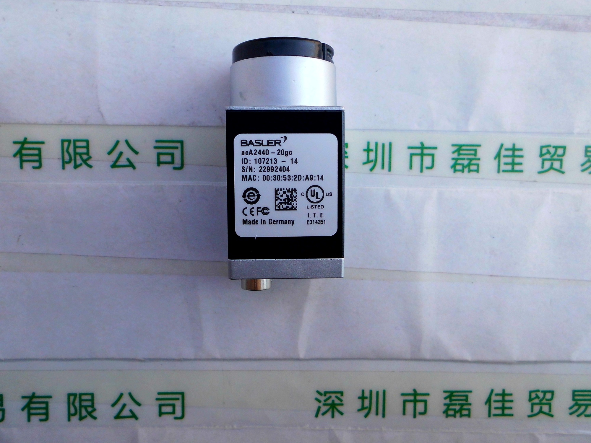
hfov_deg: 58.4
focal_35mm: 31
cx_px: 296
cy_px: 222
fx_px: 529
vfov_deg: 45.4
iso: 100
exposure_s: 1/279
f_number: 8.8
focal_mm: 5.5
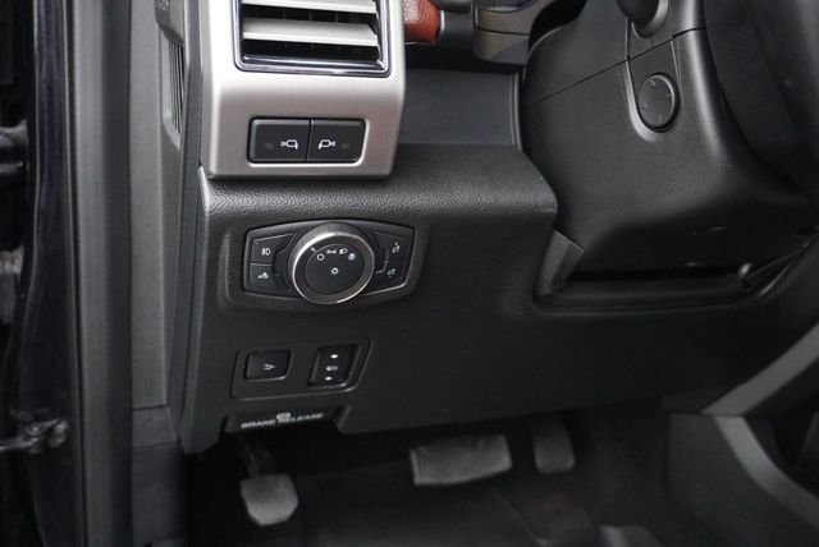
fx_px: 717
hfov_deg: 59.4
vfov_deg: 41.8
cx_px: 410
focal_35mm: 32
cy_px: 274
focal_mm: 21
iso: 6400
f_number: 4
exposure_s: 1/160
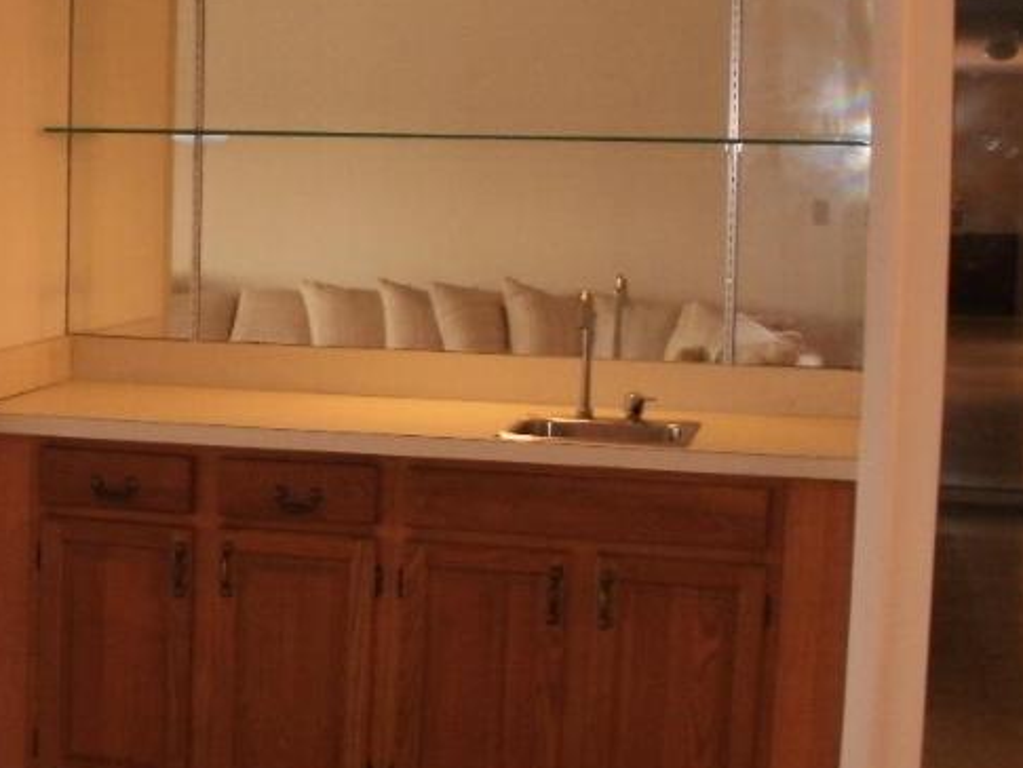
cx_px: -11
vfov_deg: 19.4
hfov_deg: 24.4
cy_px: 327
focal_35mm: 76
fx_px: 2247
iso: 125
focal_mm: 6.3
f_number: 3.5
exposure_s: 1/30
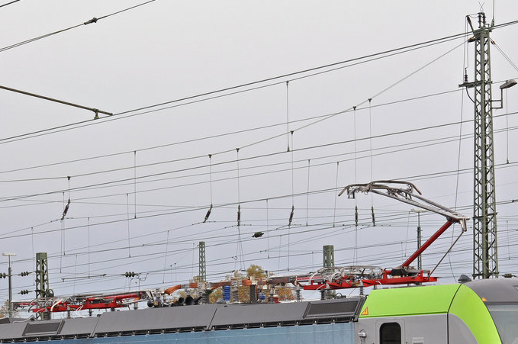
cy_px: 298
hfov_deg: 16.8
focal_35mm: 122
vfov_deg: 11.2
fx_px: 1753
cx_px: 320
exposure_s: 1/250
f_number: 9
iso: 250
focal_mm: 46
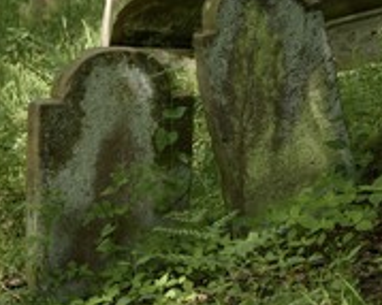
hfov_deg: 8.4
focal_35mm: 231
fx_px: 2610
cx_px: 66
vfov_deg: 6.7
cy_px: 73
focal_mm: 105
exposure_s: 1/125
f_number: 6.3
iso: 800
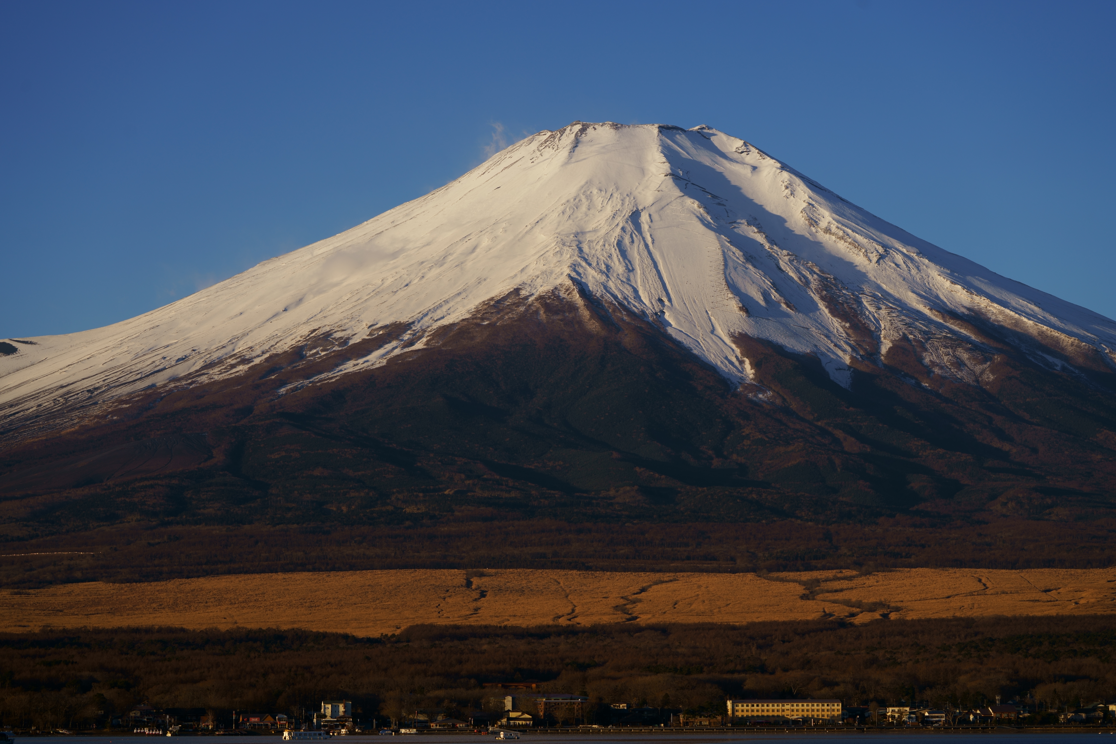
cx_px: 558
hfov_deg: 20.4
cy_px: 372
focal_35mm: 100
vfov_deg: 13.7
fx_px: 3100
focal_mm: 100
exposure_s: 1/320
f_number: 7.1
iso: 100
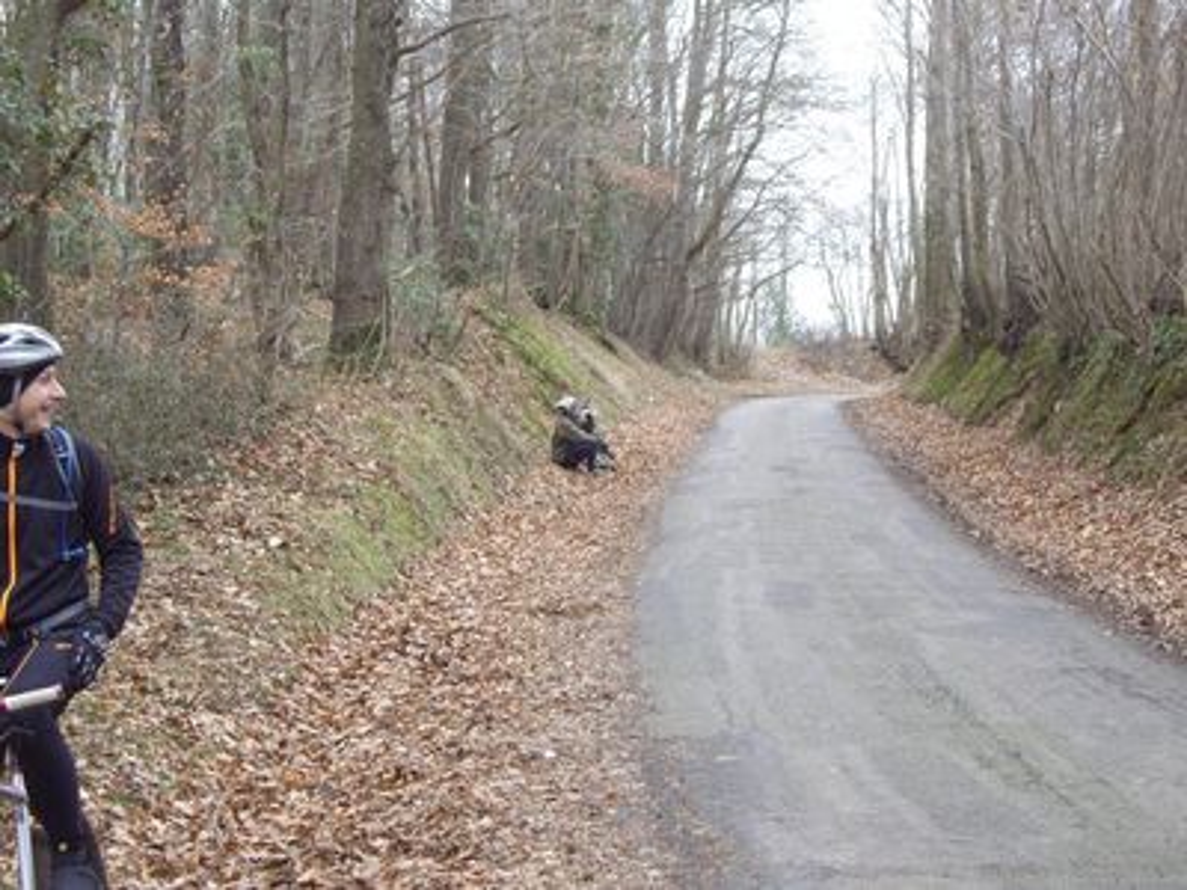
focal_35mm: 65
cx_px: 594
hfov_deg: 29.8
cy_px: 445
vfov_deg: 22.6
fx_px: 2229
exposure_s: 1/100
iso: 400
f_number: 3.8
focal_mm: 13.7
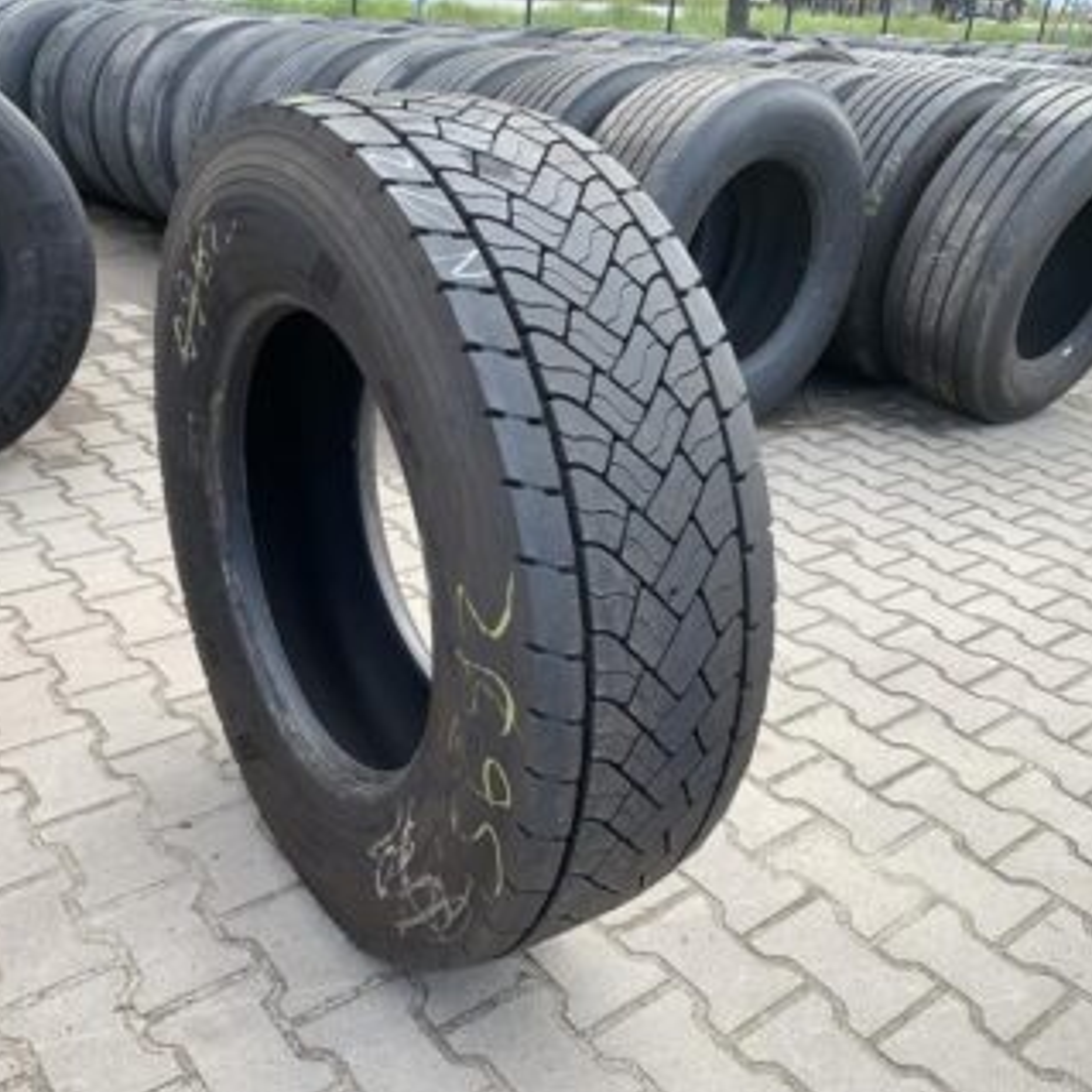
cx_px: 490
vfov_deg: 52.5
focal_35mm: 31
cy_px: 549
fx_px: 1106
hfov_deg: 52.4
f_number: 1.8
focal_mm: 4.25
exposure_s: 1/350
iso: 25
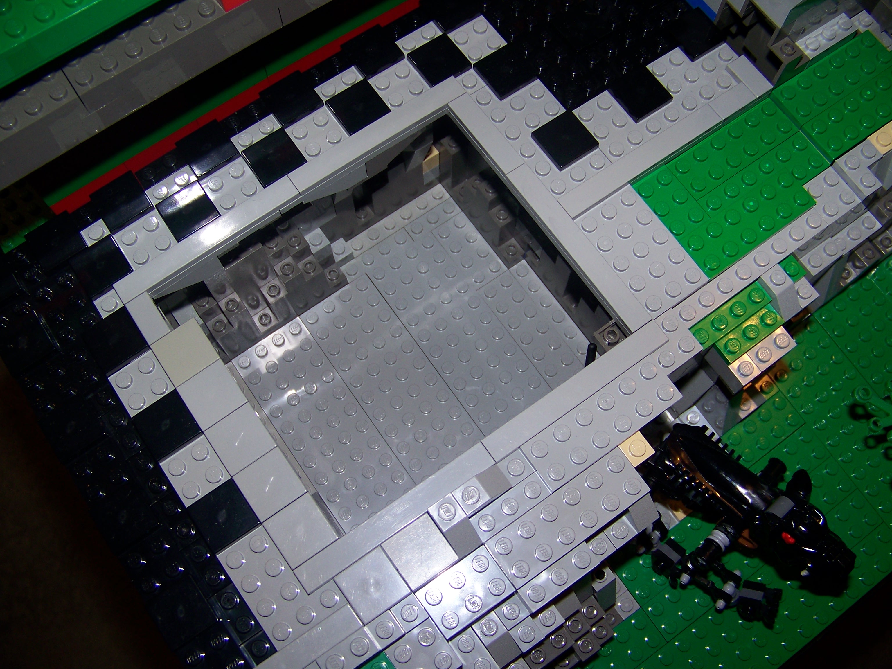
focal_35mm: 36
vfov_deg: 39.7
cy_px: 334
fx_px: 928
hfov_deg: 51.4
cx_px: 446
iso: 64
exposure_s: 1/30
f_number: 2.8
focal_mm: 5.85
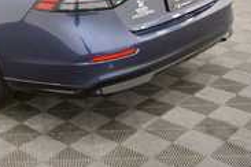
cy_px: -5
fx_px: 411
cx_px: 16
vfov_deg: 22.0
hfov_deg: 32.0
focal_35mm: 59
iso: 1400
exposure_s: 1/125
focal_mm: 18
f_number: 5.3
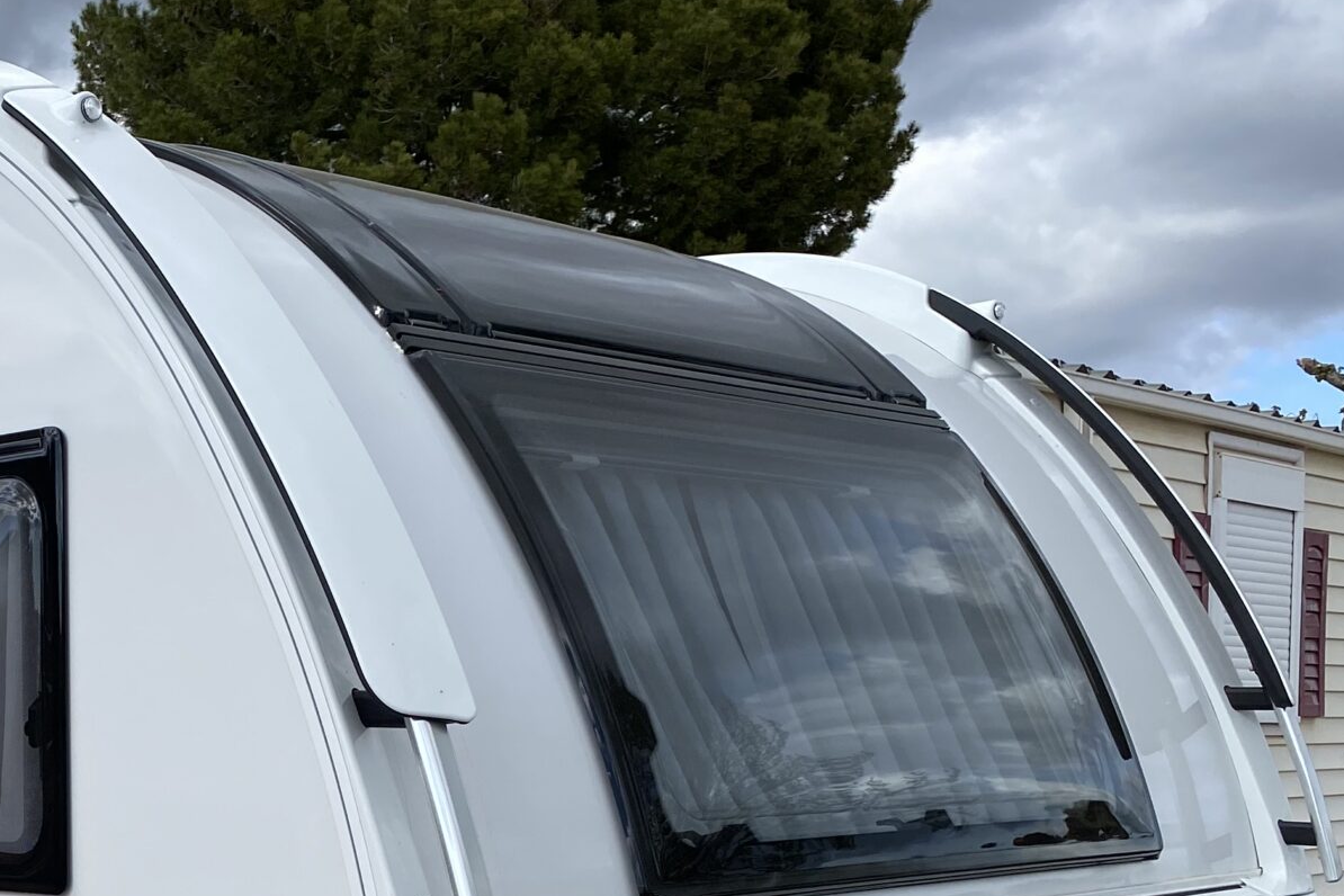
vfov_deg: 22.3
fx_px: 2165
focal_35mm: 58
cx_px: 0
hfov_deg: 31.8
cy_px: 948
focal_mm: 4.25
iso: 32
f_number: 1.8
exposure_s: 1/2688
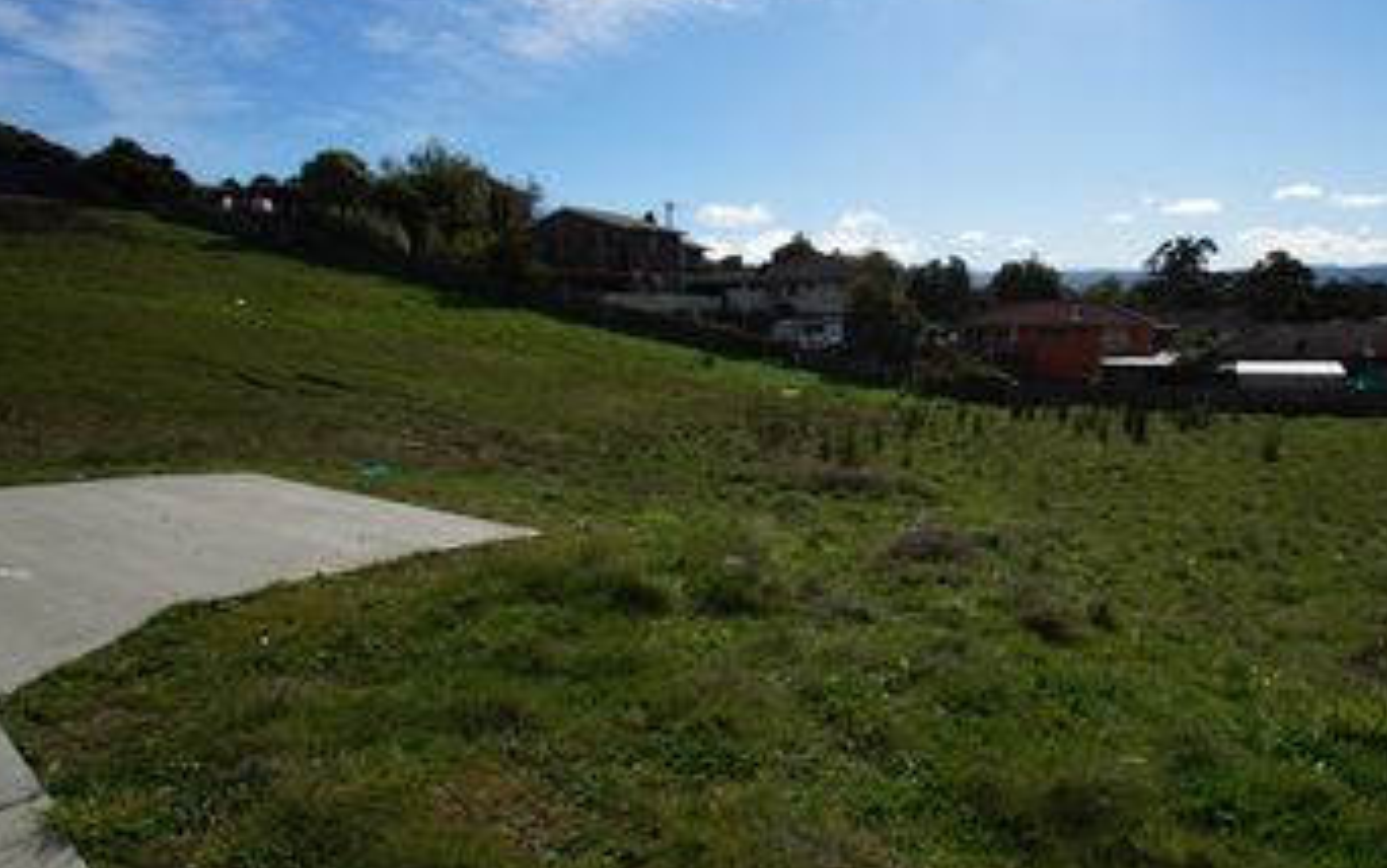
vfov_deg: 57.1
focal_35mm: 21
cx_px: 868
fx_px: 794
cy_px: 379
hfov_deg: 80.7
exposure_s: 1/200
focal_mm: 10
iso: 100
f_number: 10
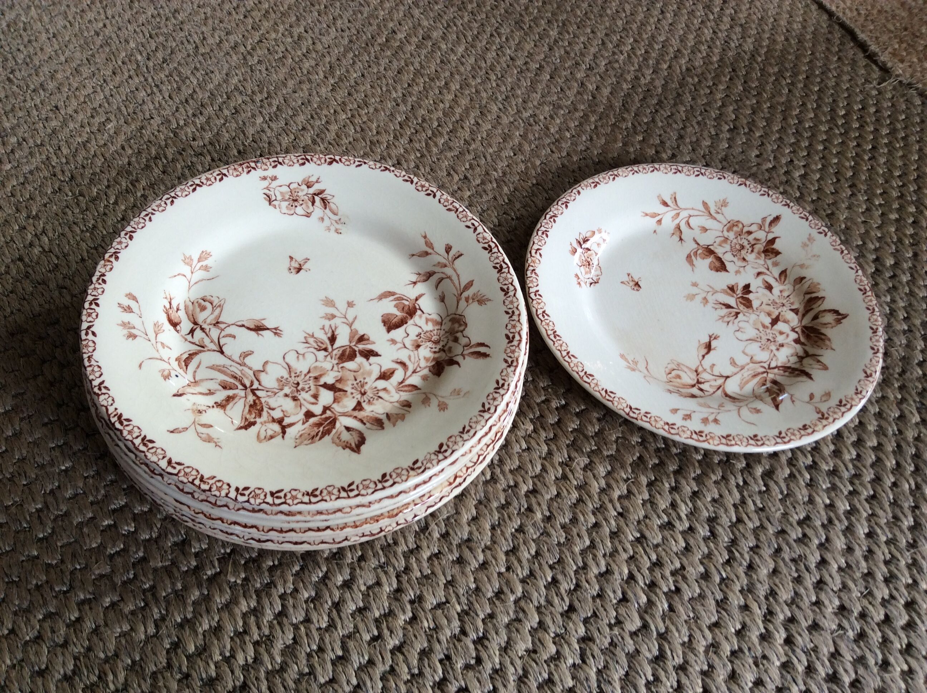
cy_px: 346
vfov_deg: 44.1
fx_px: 856
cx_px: 464
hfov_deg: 56.9
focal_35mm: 32
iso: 32
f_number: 2.4
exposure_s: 1/25
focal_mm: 3.3
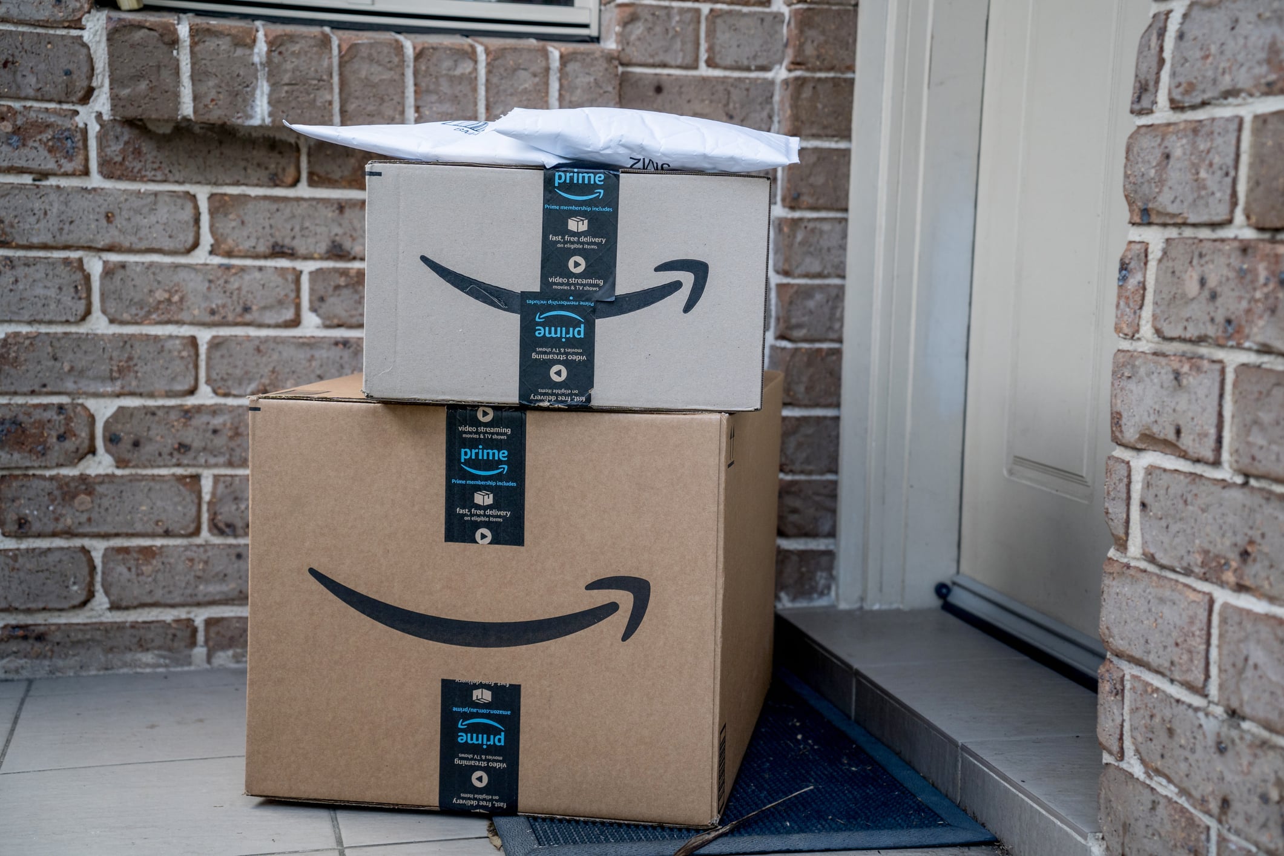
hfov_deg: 38.2
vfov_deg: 26.0
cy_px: 428
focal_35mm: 52
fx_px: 1855
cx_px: 642
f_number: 4.5
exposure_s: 1/125
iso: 320
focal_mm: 52
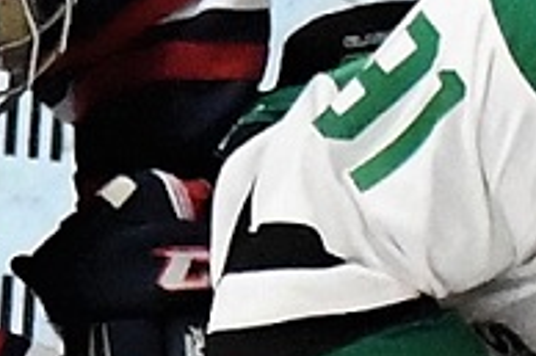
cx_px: 587
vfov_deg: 1.9
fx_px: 10519
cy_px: 759
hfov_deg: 2.9
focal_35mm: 707
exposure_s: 1/1000
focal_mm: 75
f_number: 2.8
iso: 5600
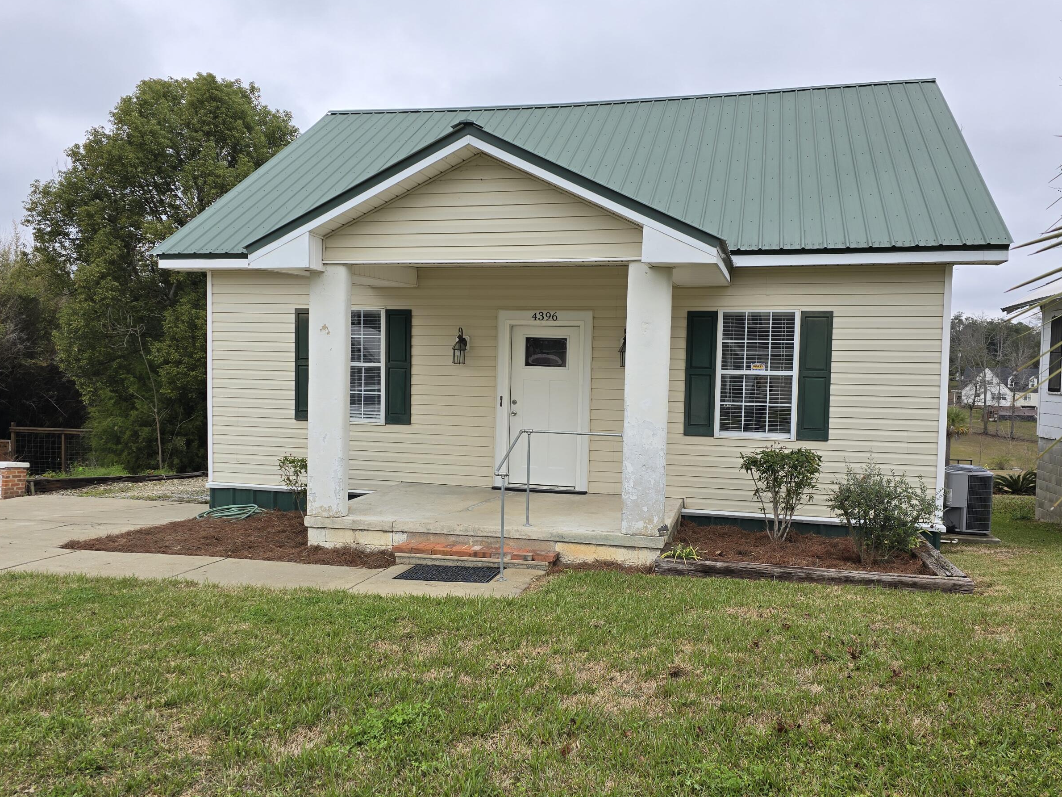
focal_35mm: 29
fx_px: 890
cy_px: 425
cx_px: 536
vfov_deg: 48.2
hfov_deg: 61.7
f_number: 1.7
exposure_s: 1/290
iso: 12
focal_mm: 6.3
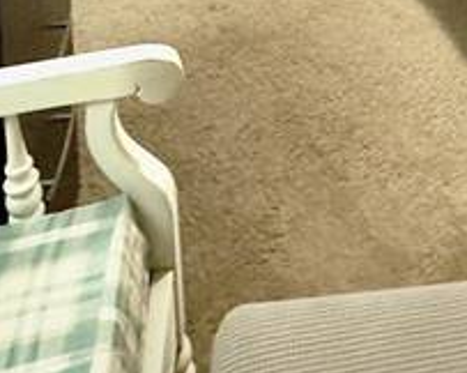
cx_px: 363
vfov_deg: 15.5
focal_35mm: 69
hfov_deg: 27.1
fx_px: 953
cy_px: -454
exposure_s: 1/60
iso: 800
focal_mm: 2.22
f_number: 2.2
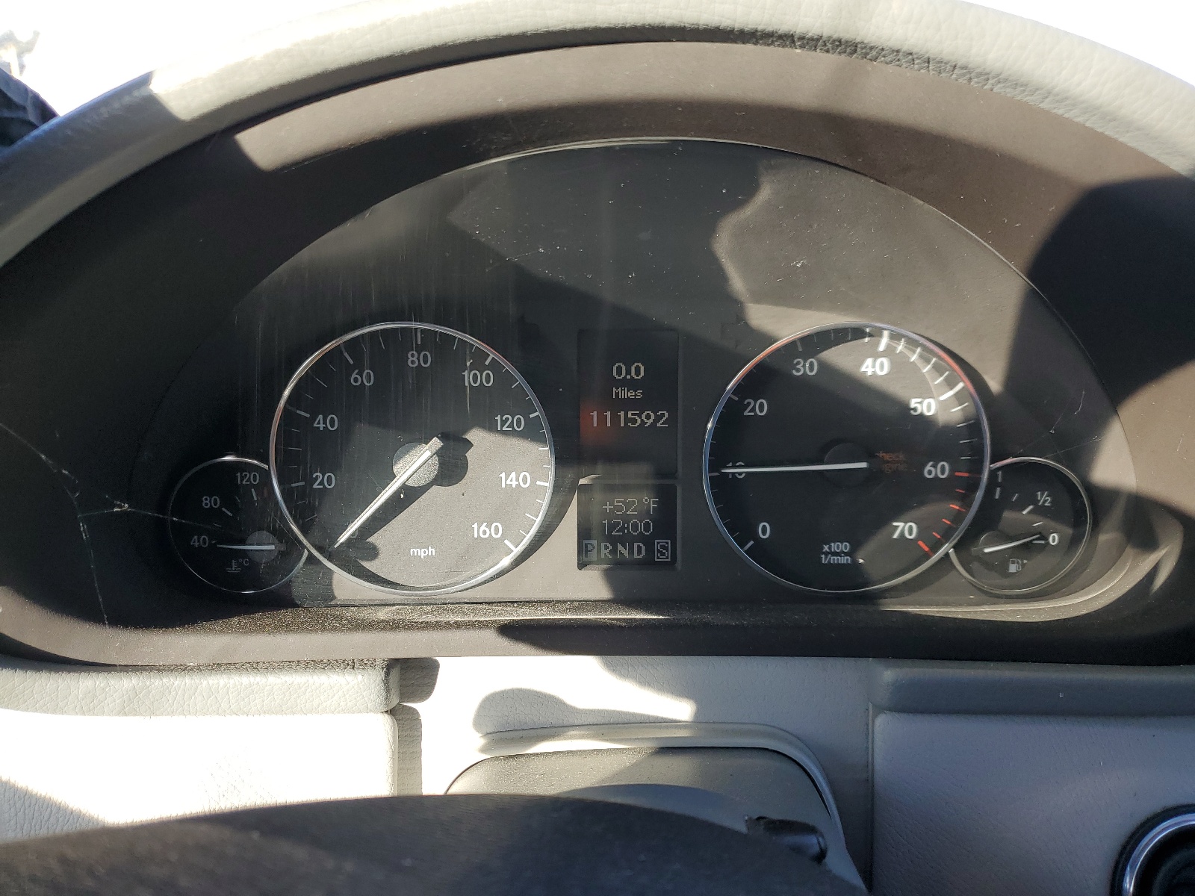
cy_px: 448
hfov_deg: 67.3
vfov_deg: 53.1
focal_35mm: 26
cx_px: 598
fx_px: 898
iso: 50
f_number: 1.5
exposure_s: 1/222
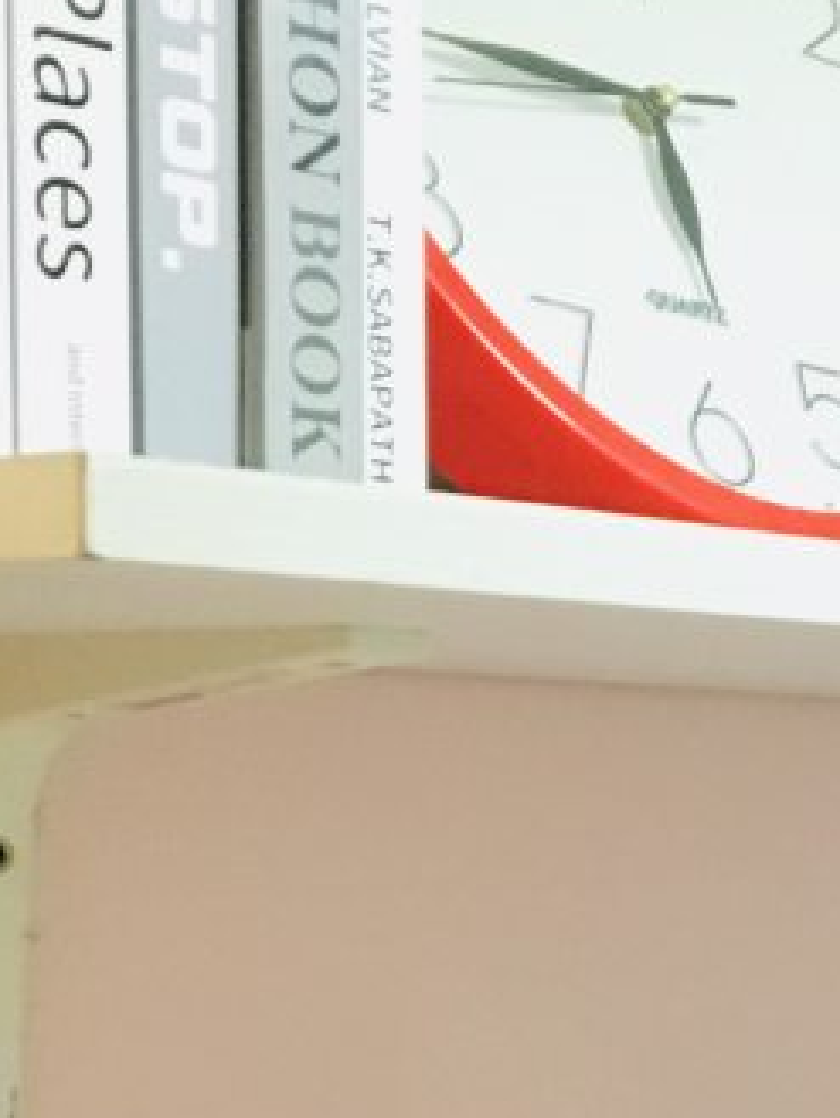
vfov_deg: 20.3
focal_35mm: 94
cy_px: 1065
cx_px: 1238
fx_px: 3039
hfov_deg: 14.7
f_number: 2.2
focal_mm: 4.15
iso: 320
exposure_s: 1/17
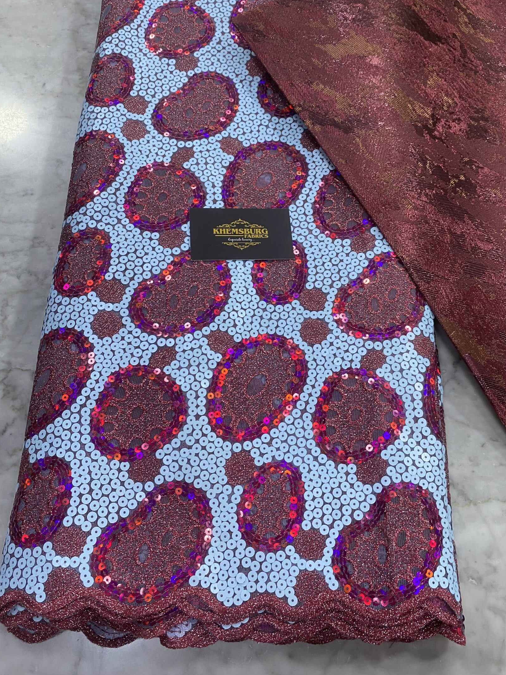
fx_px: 604
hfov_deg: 45.4
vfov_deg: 57.9
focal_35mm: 31
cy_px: 274
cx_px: 268
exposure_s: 1/50
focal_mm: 4.25
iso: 64
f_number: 1.8
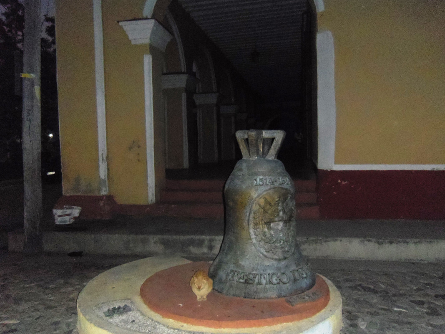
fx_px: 360
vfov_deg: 49.7
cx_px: 222
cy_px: 167
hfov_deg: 63.4
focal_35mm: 28
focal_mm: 5
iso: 800
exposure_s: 1/40
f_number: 3.9
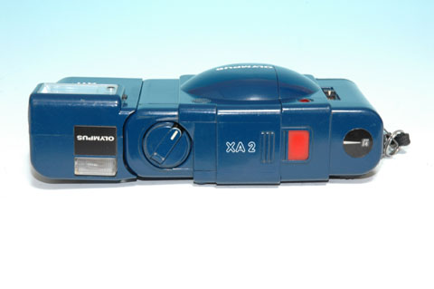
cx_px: 217
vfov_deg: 13.0
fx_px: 1265
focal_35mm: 105
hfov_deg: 19.5
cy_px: 144
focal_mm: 70
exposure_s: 1
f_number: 13
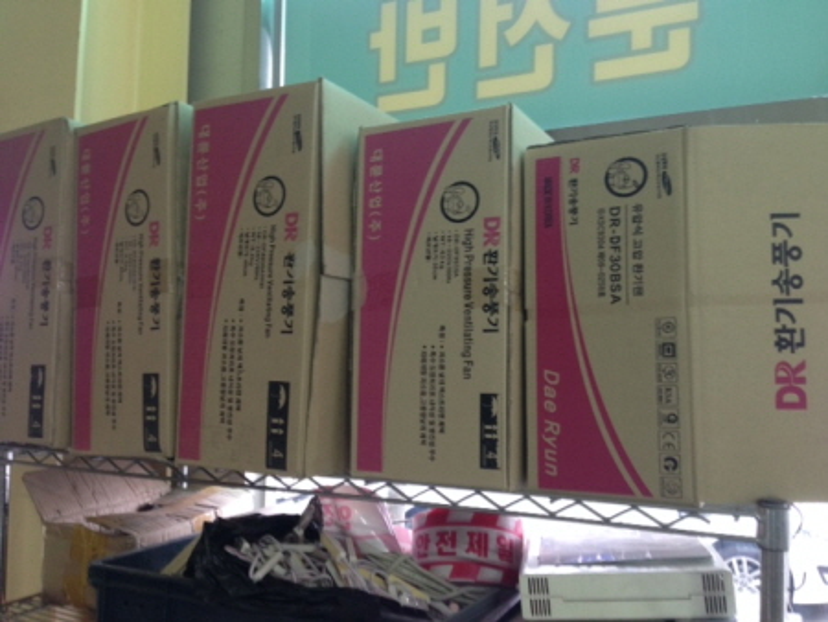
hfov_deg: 55.3
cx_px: 414
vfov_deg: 43.0
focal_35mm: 33
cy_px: 311
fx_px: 790
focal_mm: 4.12
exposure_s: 1/20
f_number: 2.4
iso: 100
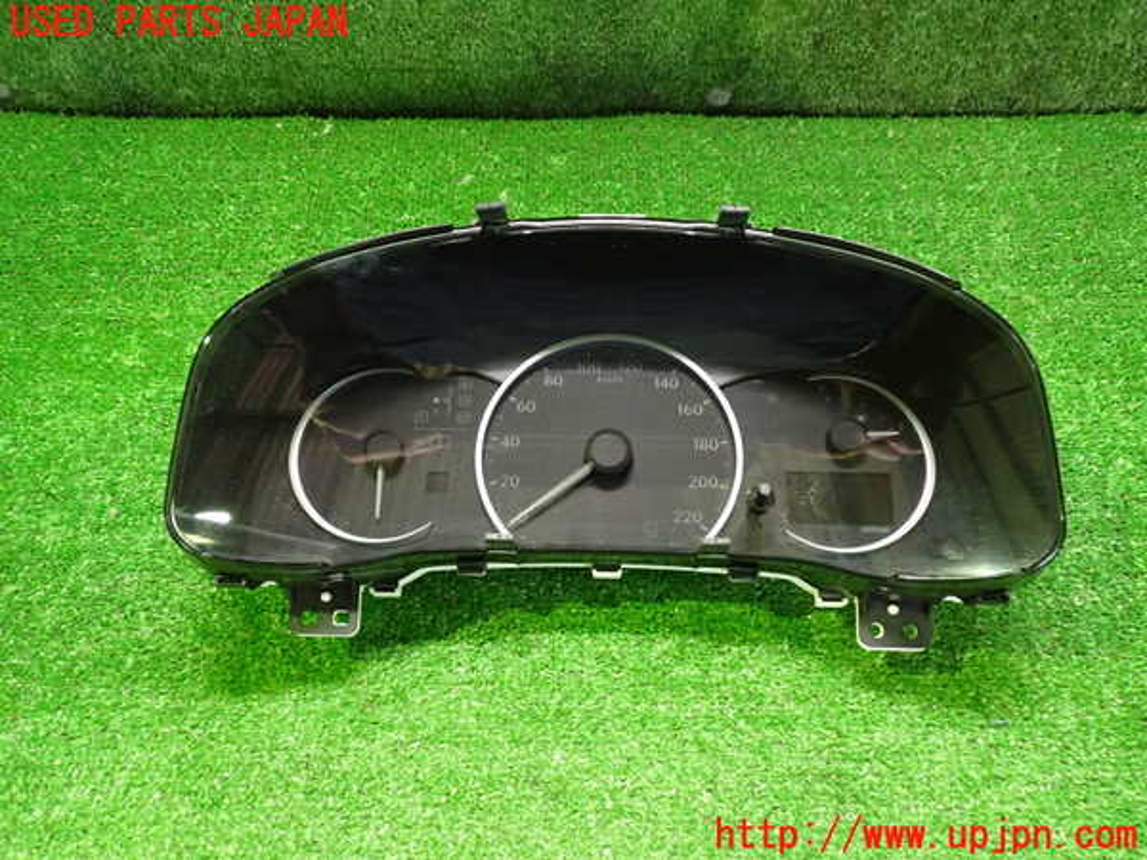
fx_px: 994
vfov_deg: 46.8
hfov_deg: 60.0
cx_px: 574
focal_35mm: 30
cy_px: 430
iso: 800
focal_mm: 5.4
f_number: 2.3
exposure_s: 1/25
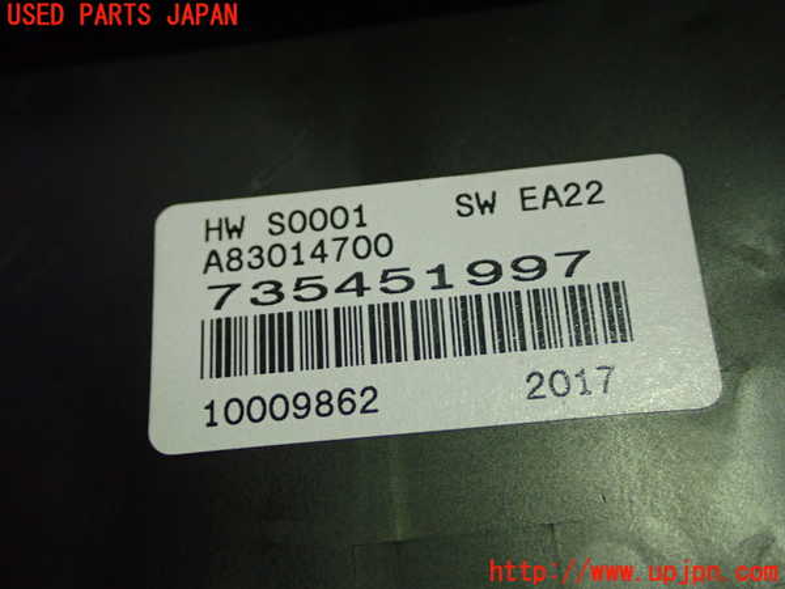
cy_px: 294
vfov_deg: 29.1
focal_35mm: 50
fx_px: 1134
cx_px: 392
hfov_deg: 38.2
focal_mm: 9.01
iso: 500
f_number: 3.2
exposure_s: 1/50
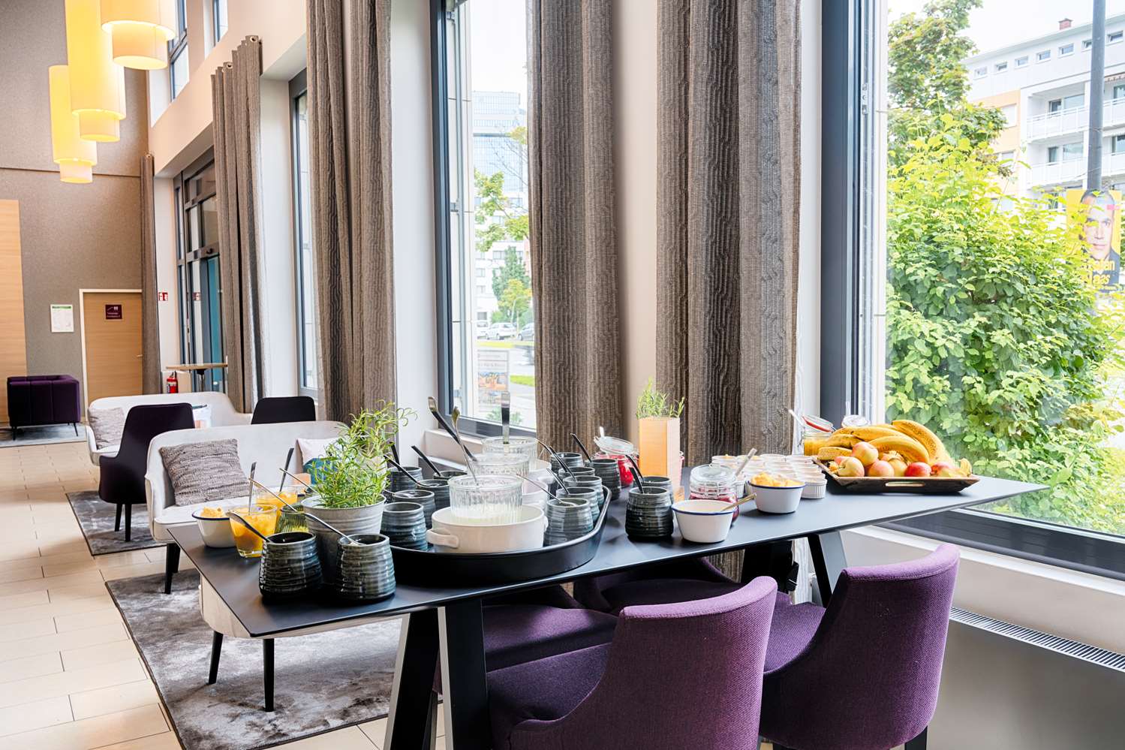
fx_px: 922
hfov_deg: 62.8
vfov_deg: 44.3
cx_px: 562
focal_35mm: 30
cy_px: 375
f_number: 8
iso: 100
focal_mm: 29.5
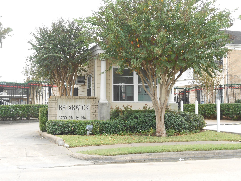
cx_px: 120
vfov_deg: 26.1
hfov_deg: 34.3
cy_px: 90
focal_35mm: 56
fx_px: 390
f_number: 5.2
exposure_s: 1/60
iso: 200
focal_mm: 10
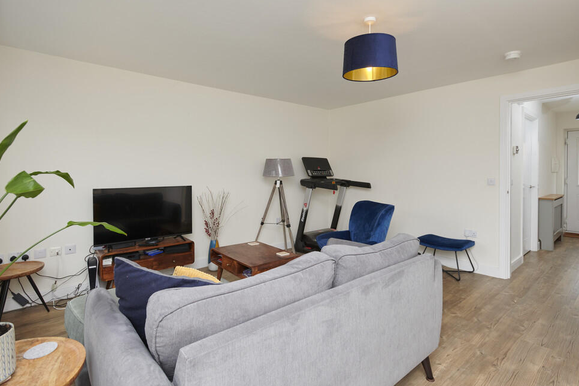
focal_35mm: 18
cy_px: 197
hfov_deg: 90.0
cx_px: 298
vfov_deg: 67.4
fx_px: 290
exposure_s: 1/160
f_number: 8
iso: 400
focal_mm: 17
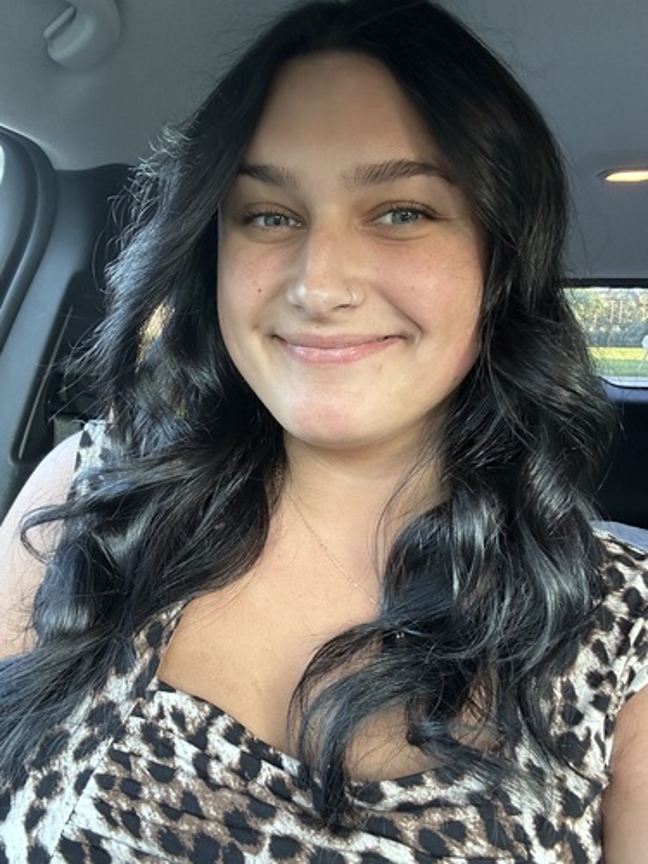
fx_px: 749
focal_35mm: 30
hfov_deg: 46.8
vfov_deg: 60.0
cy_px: 432
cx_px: 324
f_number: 1.9
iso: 125
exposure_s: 1/60
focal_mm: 2.69
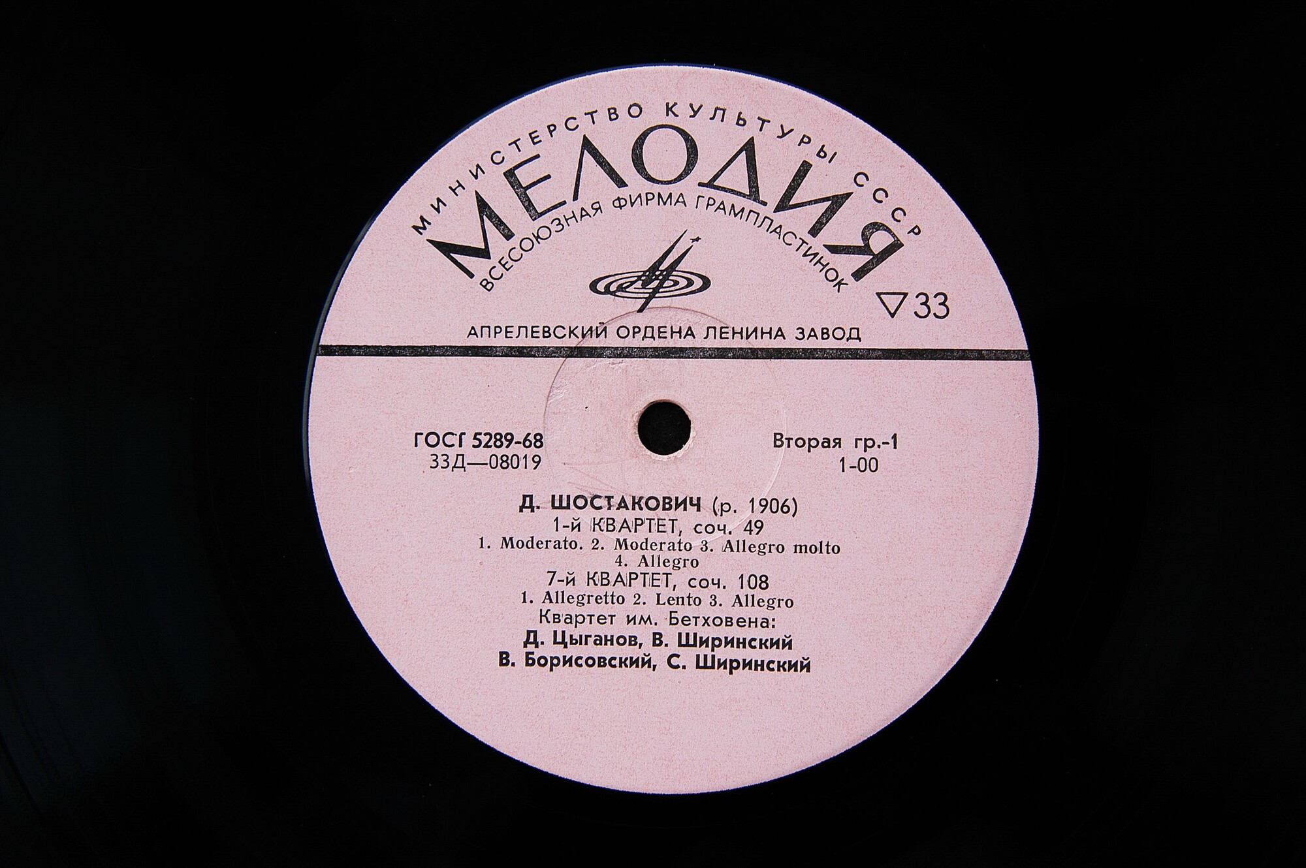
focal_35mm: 52
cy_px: 434
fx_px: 1903
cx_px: 653
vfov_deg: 25.7
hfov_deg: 37.9
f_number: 5.6
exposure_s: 1/125
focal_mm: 35
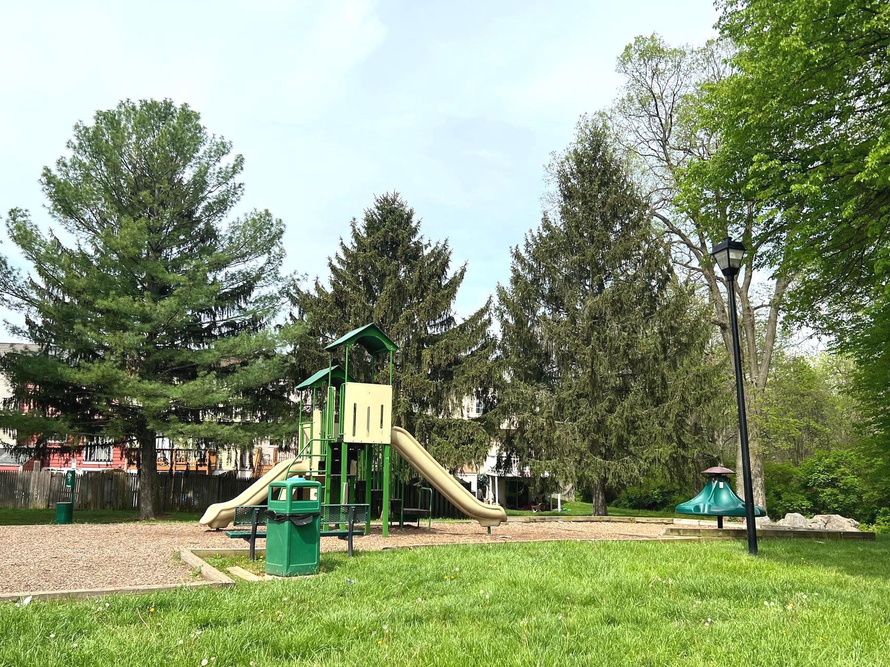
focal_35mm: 31
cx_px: 428
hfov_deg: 58.3
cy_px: 353
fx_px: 797
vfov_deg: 45.4
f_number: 1.5
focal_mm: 5.7
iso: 50
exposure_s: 1/4274
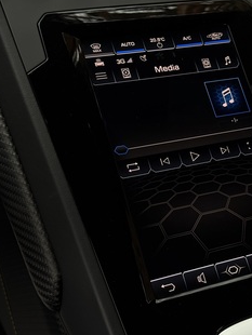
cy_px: 167
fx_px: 630
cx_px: 197
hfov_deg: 22.4
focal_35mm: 65
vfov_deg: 29.8
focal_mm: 6.76
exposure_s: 1/251
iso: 200
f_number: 1.78
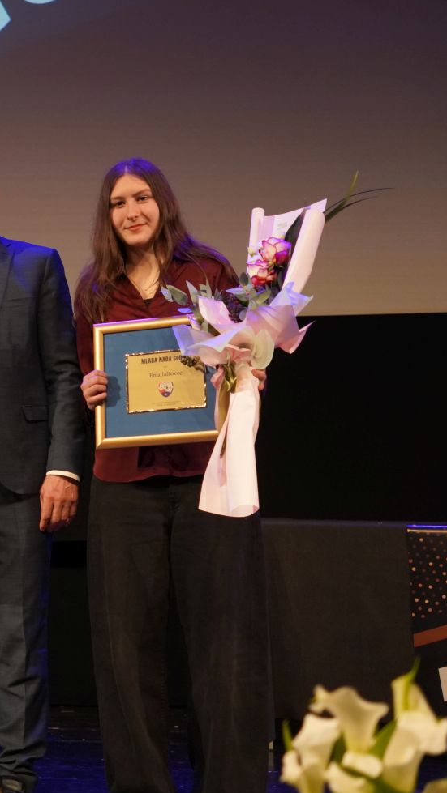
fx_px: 1736
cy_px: 394
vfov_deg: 25.8
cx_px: -86
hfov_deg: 14.2
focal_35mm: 82
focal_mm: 34.6
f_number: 2.8
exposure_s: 1/100
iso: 1250
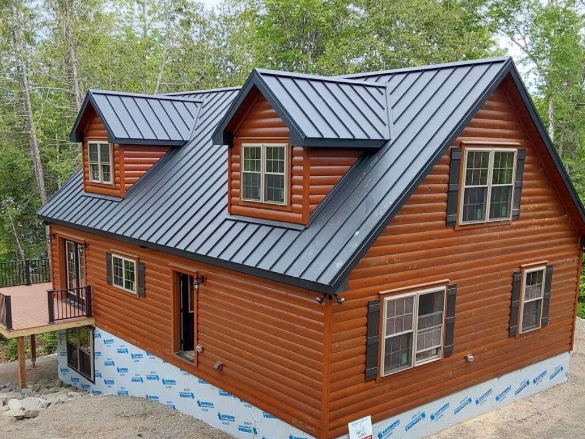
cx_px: 282
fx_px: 642
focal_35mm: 38
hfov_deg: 49.0
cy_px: 258
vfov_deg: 37.6
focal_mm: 2.91
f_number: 1.9
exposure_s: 1/120
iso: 50
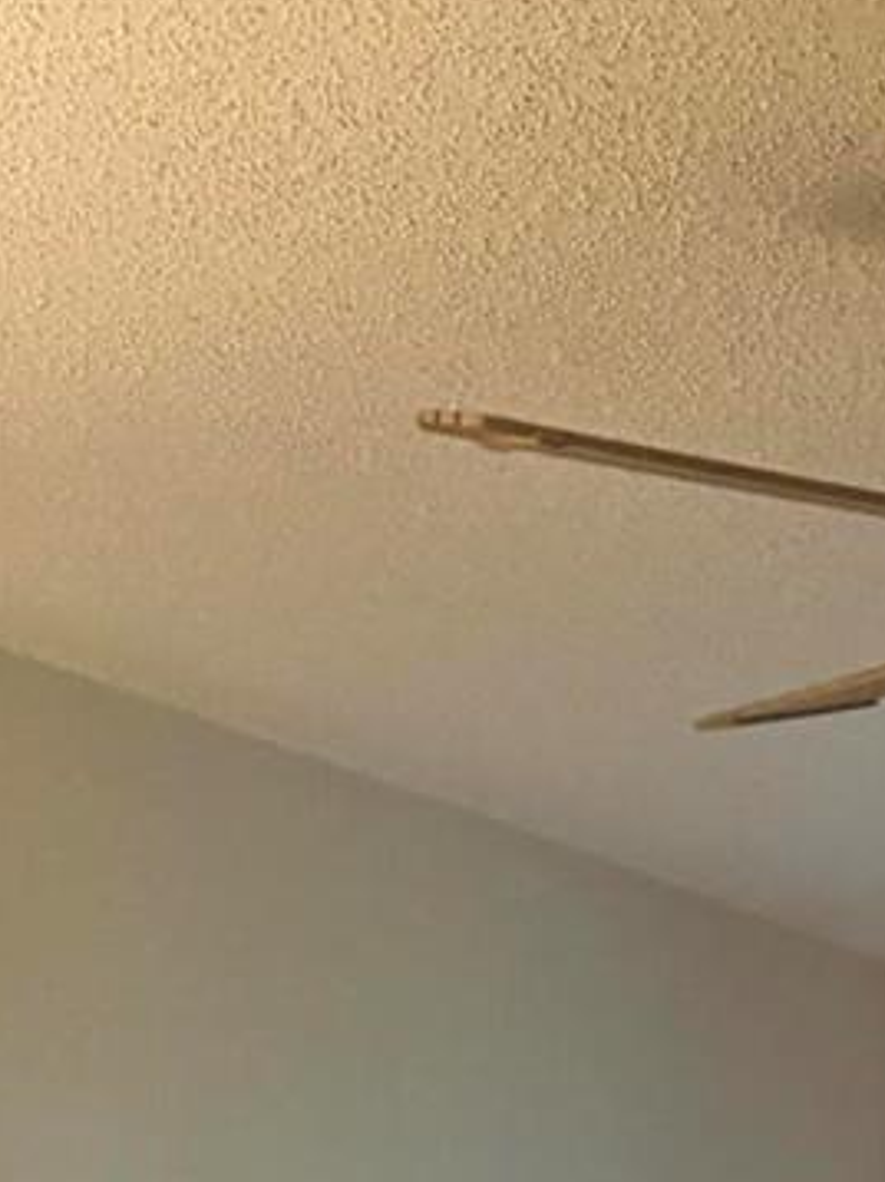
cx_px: 1255
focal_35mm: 103
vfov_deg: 16.1
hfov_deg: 13.6
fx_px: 3515
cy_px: 2139
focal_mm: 6.76
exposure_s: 1/30
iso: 800
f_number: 1.78
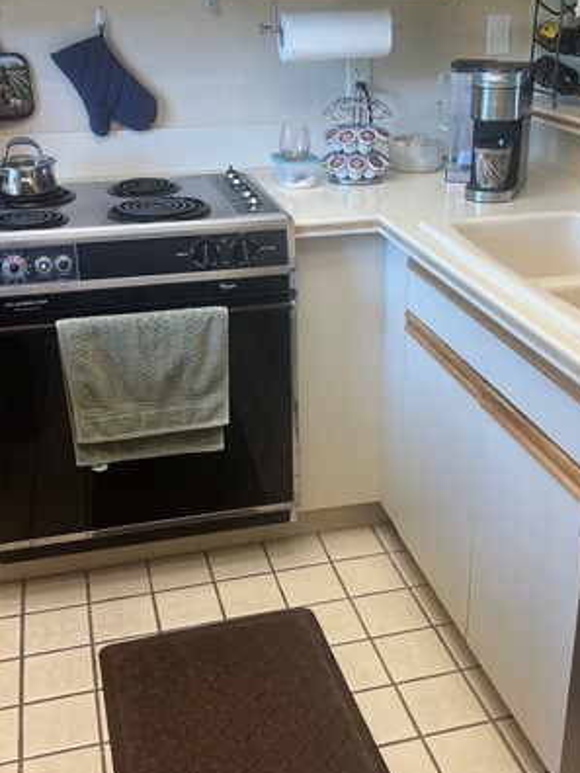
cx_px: 311
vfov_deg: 44.7
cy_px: 334
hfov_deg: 34.3
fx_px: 938
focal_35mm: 42
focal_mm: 5.7
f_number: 1.5
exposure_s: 1/120
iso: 100
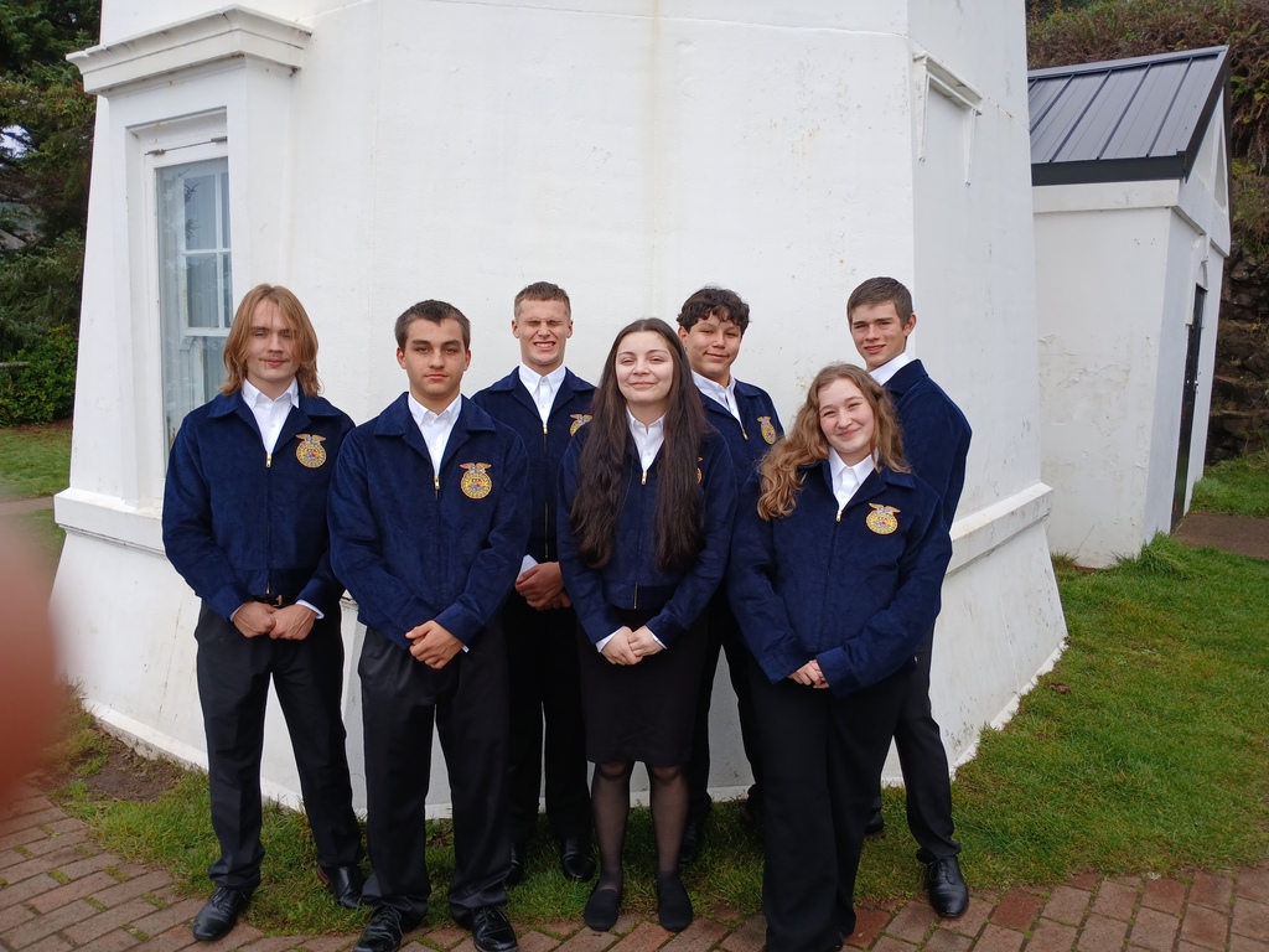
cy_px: 476
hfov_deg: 67.3
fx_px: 953
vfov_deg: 53.1
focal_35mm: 26
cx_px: 634
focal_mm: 3.98
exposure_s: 1/144
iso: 20
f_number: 1.8
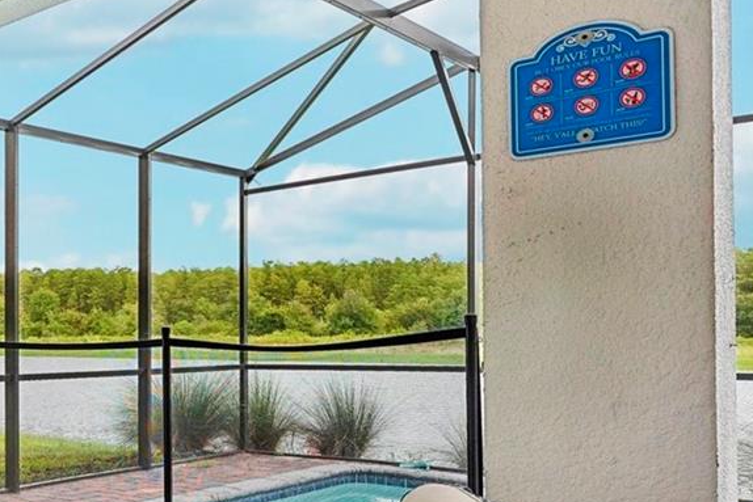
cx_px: -150
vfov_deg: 32.2
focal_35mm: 41
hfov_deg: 36.5
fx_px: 863
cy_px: 337
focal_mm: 14.8
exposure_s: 1/80
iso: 400
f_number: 8
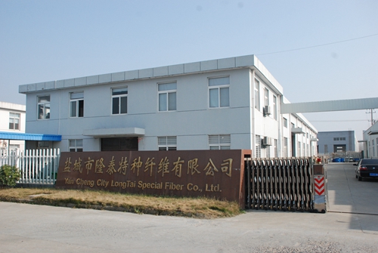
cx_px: 189
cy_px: 126
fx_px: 347
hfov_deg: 57.2
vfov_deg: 40.1
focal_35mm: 33
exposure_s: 1/1250
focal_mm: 22
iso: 640
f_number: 7.1
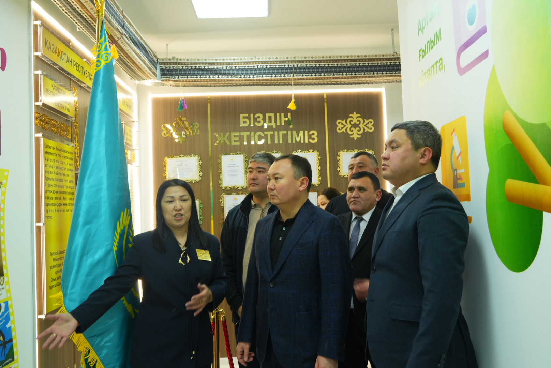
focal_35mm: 34
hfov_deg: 55.1
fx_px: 528
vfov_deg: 38.4
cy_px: 184
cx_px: 276
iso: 500
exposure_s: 1/30
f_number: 5.6
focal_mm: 23
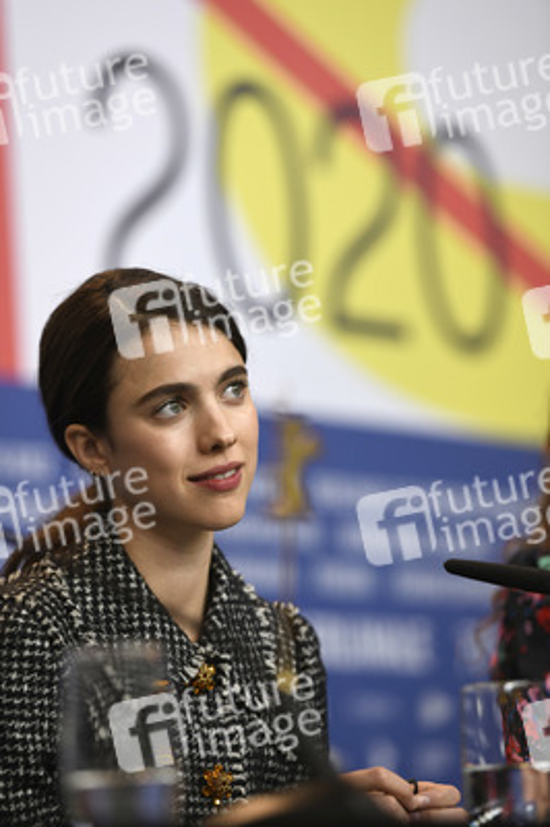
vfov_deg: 11.8
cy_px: 414
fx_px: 4017
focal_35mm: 175
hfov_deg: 7.8
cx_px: 275
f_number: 3.5
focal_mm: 175
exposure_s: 1/320
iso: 800
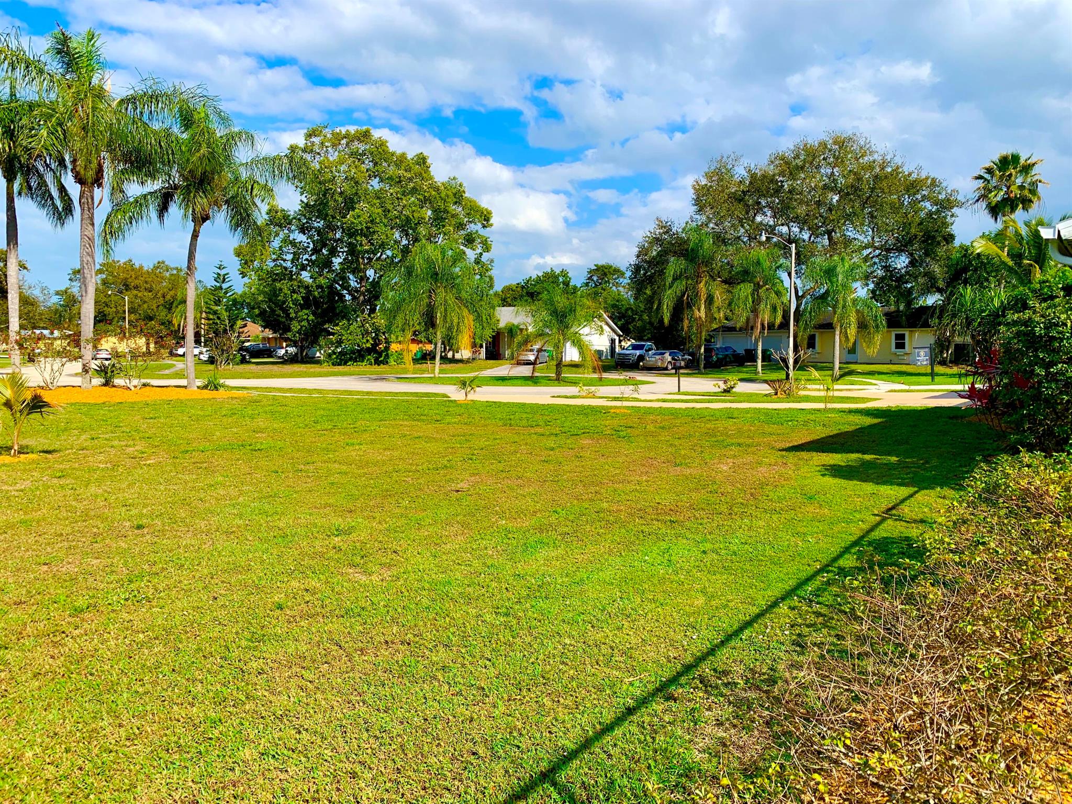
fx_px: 805
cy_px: 402
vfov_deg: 53.1
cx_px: 536
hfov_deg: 67.3
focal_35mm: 26
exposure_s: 1/2309
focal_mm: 4.25
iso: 25
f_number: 1.8
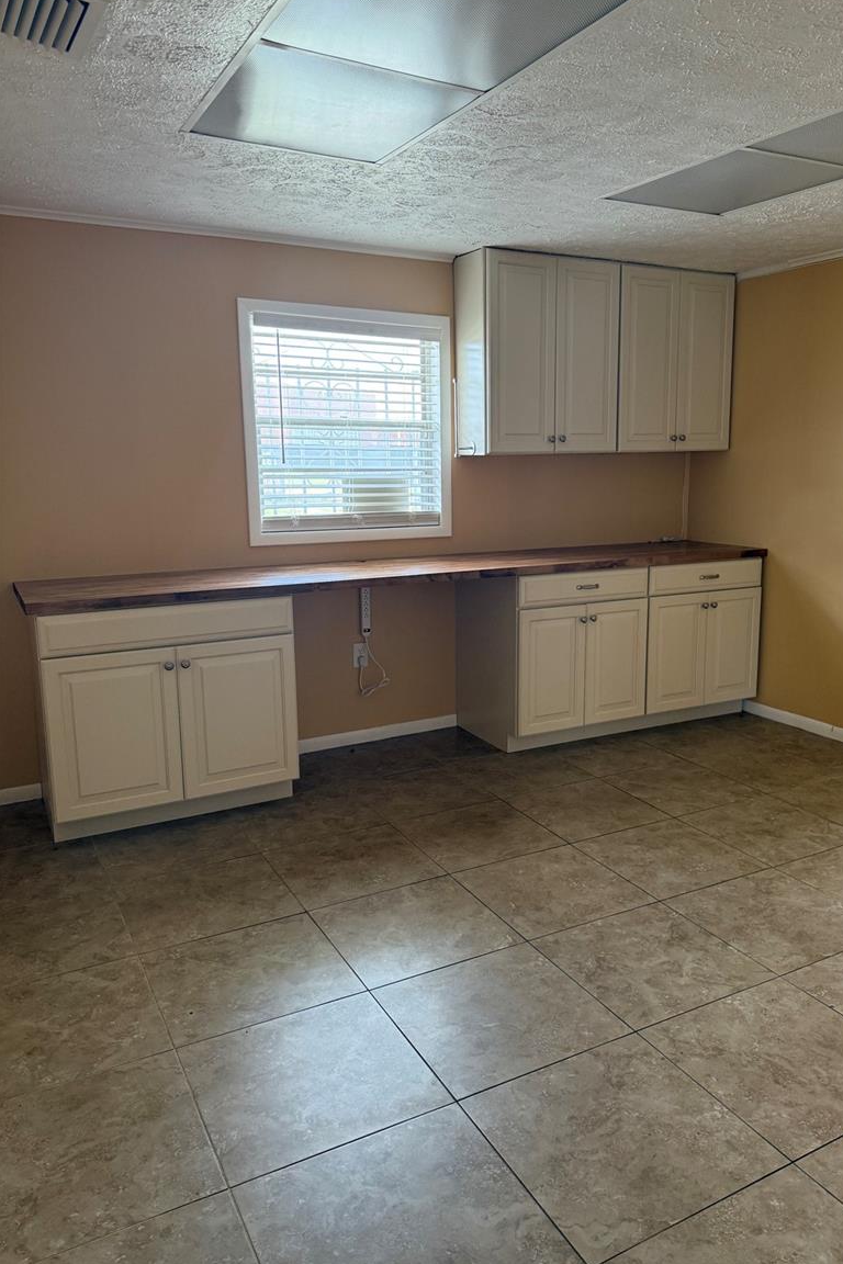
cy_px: 609
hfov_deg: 49.3
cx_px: 492
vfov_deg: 69.4
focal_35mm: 26
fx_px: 913
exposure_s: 1/93
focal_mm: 6.76
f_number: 1.78
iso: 200
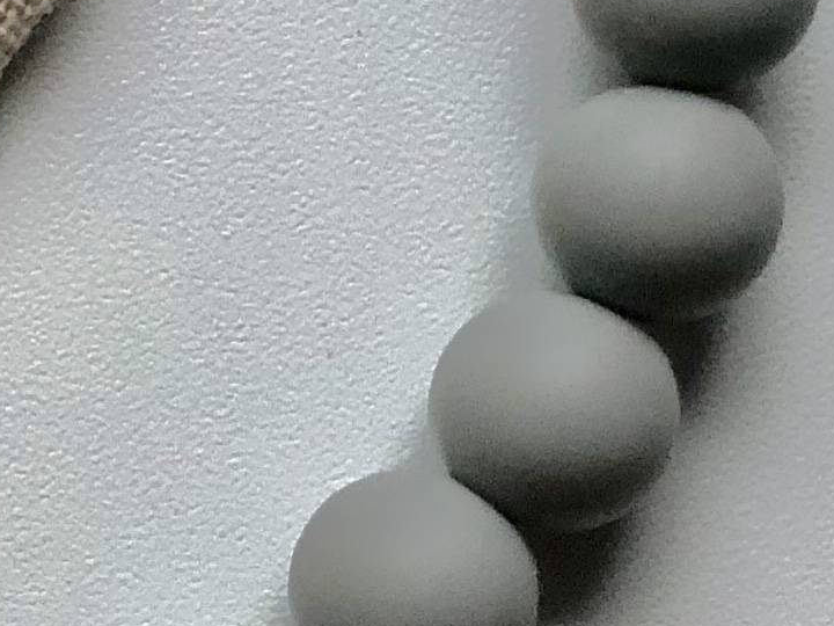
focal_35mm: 291
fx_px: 7011
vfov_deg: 5.1
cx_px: -1031
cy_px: 29
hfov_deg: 6.5
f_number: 2.4
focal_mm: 6
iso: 64
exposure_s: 1/50
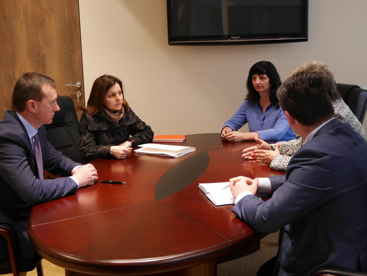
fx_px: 551
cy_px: 138
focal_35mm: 52
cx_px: 184
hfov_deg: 36.8
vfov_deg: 28.0
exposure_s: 1/60
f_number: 4.2
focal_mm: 26
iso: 1250
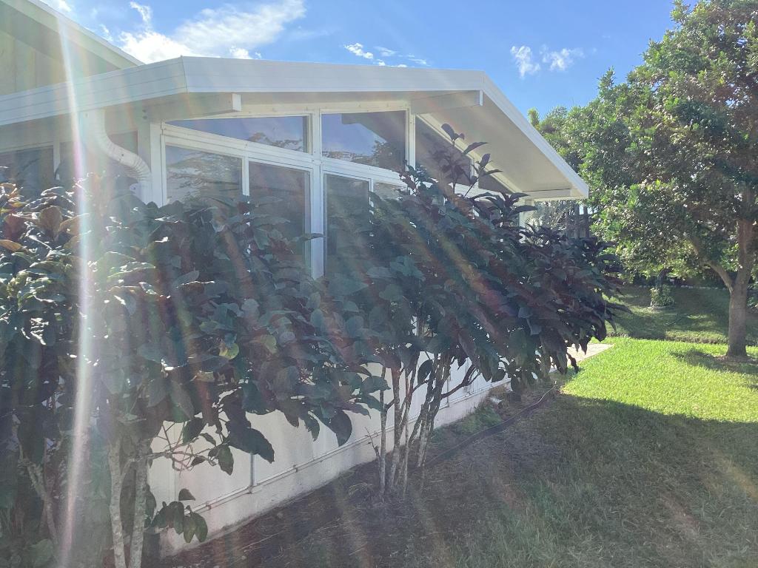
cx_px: 379
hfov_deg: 58.4
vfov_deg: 45.4
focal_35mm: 31
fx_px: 679
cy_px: 284
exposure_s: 1/582
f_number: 2.4
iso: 25
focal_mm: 3.3
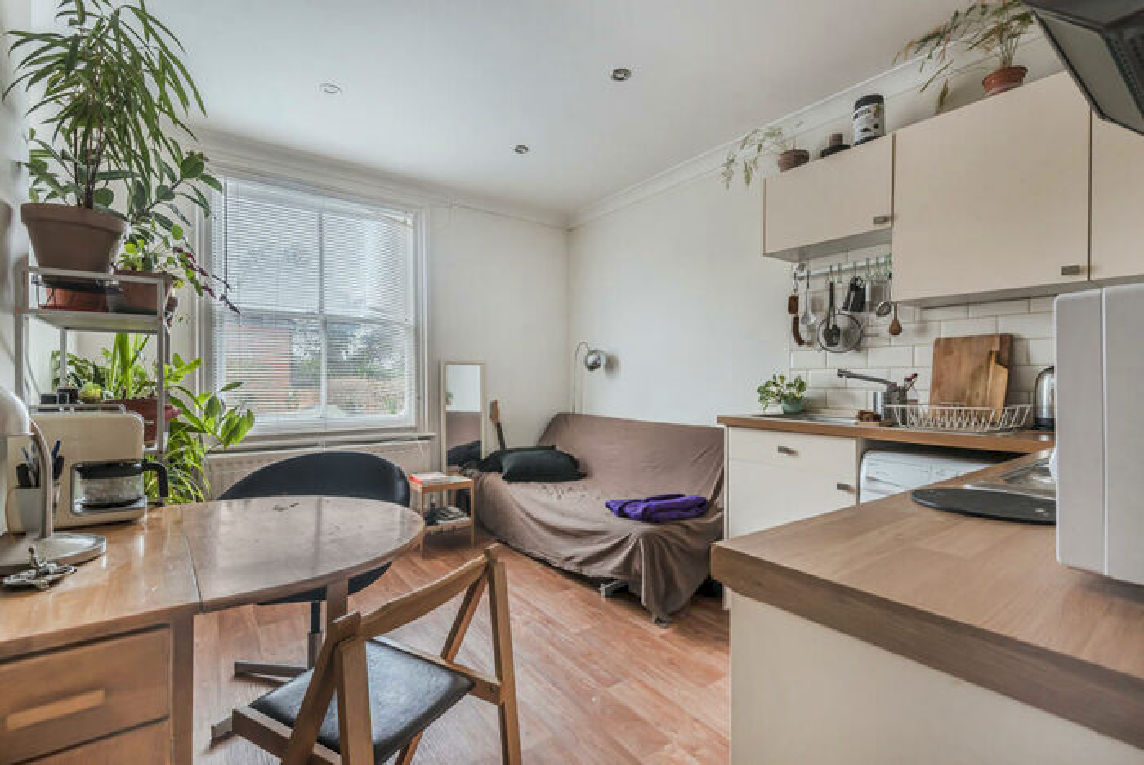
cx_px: 572
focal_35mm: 16
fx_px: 509
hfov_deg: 96.7
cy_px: 382
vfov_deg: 73.9
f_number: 9
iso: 250
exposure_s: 1/13
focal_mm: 16
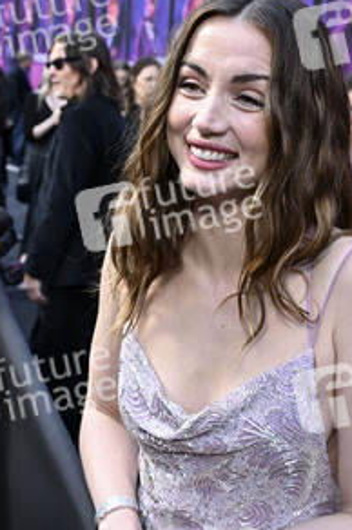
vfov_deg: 38.2
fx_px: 764
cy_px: 299
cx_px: 221
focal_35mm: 52
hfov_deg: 25.8
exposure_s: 1/320
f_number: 5.6
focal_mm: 38
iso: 1600
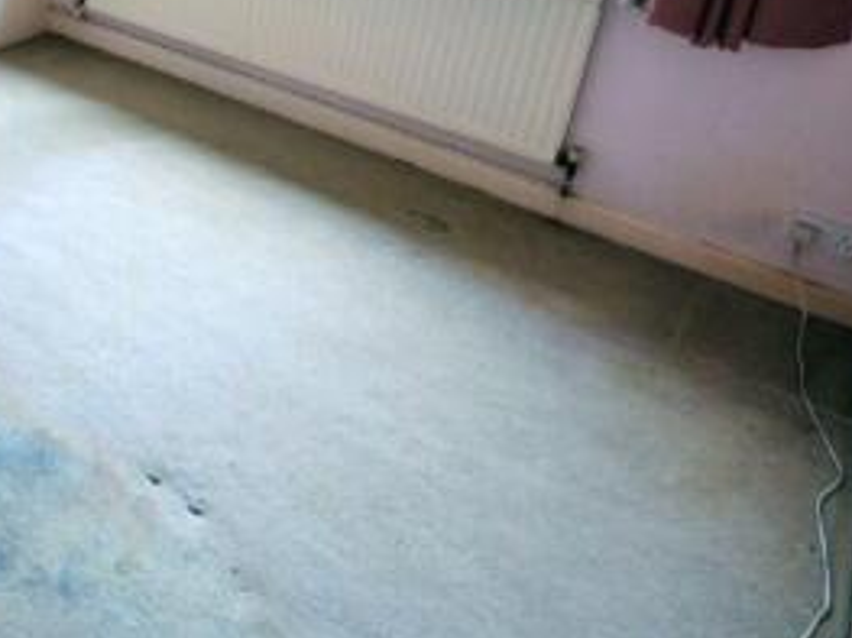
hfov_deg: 41.6
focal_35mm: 36
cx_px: -71
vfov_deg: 35.4
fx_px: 886
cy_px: -18
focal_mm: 10
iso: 400
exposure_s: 1/8
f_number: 8
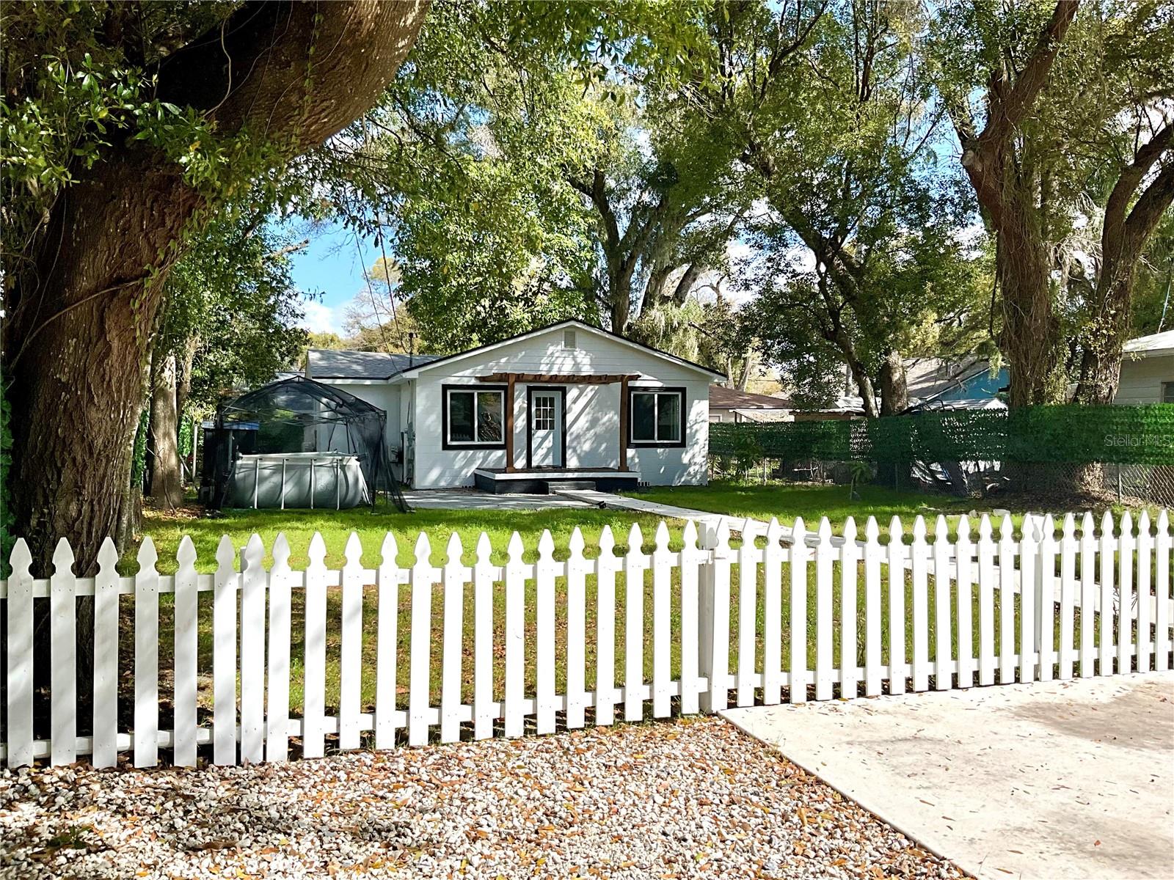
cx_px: 587
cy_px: 440
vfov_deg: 48.2
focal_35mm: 29
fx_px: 984
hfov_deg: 61.7
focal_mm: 3
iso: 25
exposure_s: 1/2959
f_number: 1.8
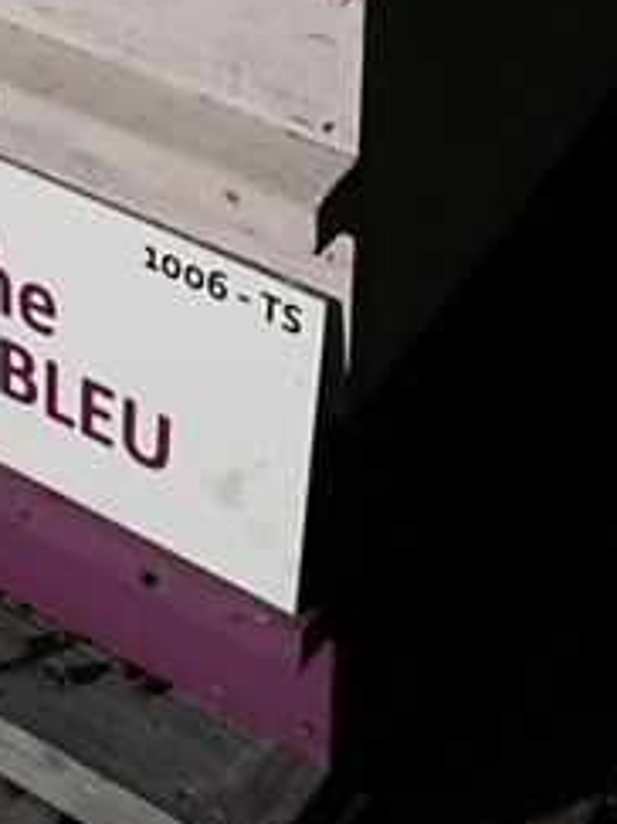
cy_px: -7
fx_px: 1879
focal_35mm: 79
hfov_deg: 18.5
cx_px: 149
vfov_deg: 23.6
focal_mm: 5.7
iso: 80
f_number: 5.5
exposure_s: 1/1000
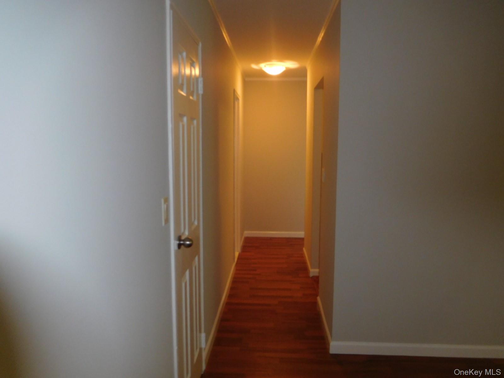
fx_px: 364
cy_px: 189
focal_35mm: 25
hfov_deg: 69.4
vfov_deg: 54.9
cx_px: 252
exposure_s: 1/30
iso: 200
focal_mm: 4.5
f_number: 3.4
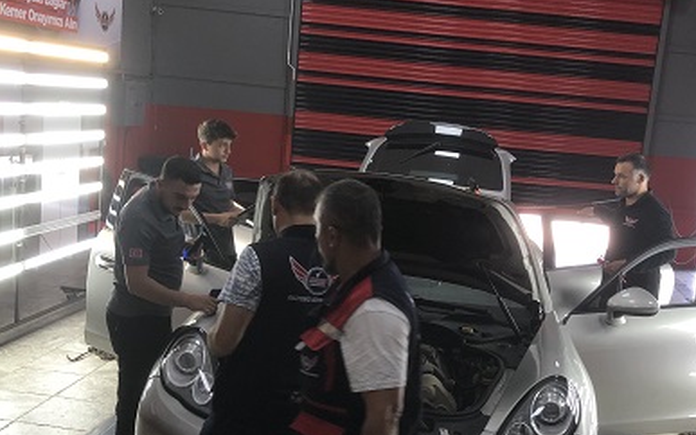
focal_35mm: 46
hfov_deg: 43.4
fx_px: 873
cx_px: 378
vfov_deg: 27.9
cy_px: 277
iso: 32
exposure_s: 1/50
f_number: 1.8
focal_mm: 4
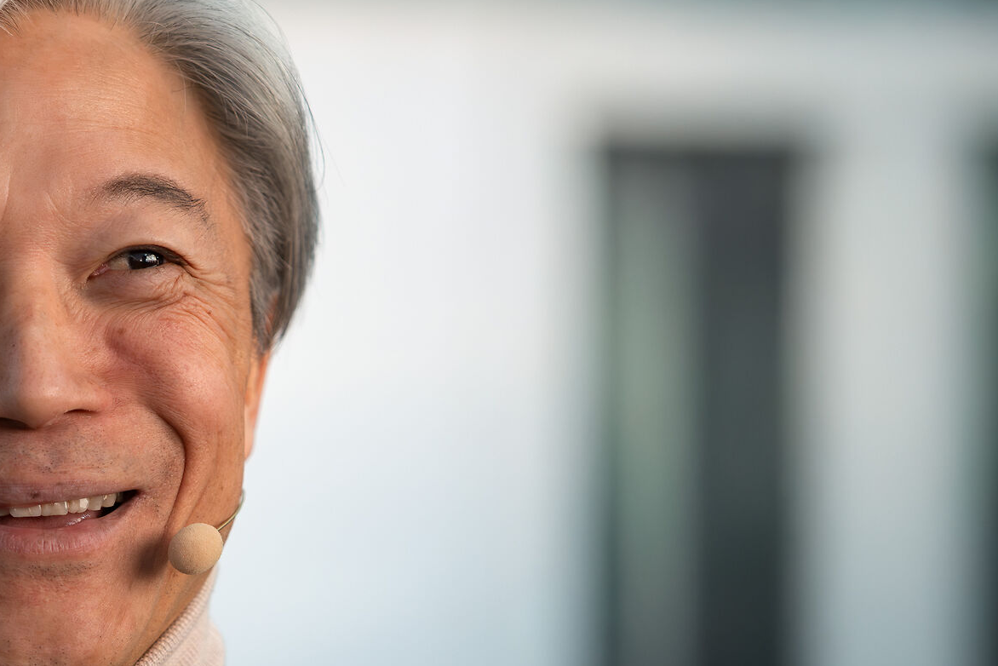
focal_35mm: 215
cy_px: 391
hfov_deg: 9.5
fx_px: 5961
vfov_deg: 6.4
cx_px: 64
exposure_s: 1/640
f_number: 2.8
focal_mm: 105
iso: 1600
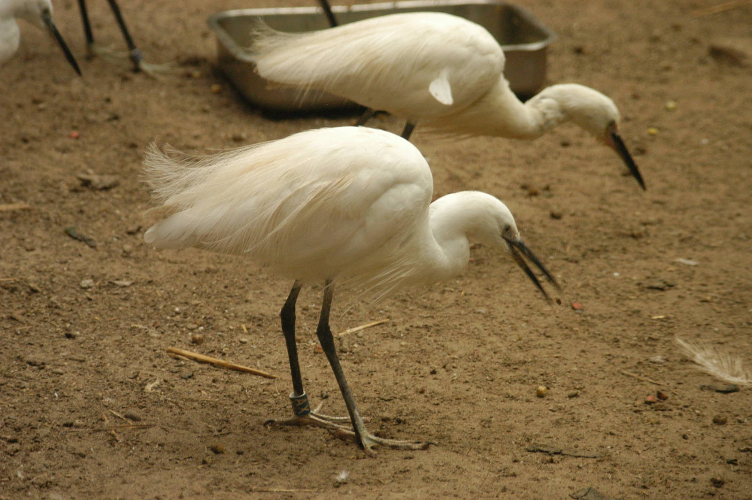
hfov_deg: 8.9
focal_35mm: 232
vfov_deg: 5.9
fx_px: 4853
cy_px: 250
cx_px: 376
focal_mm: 155
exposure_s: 1/180
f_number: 5.3
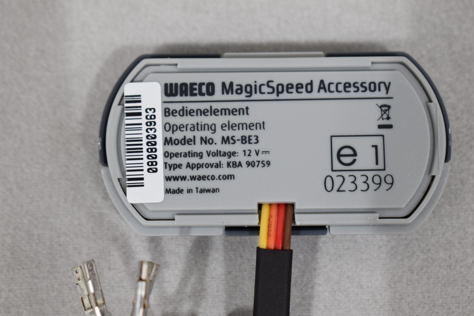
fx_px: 1086
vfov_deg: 16.6
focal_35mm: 82
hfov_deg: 24.6
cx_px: 237
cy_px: 158
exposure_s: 1/60
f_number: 6.3
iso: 400
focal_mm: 55
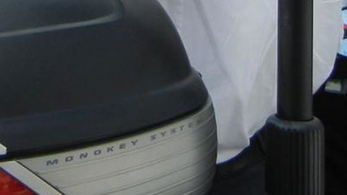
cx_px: 16
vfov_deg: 9.8
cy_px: -198
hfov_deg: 18.2
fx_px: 1058
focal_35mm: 115
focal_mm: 5.4
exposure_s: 1/300
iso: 160
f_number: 7
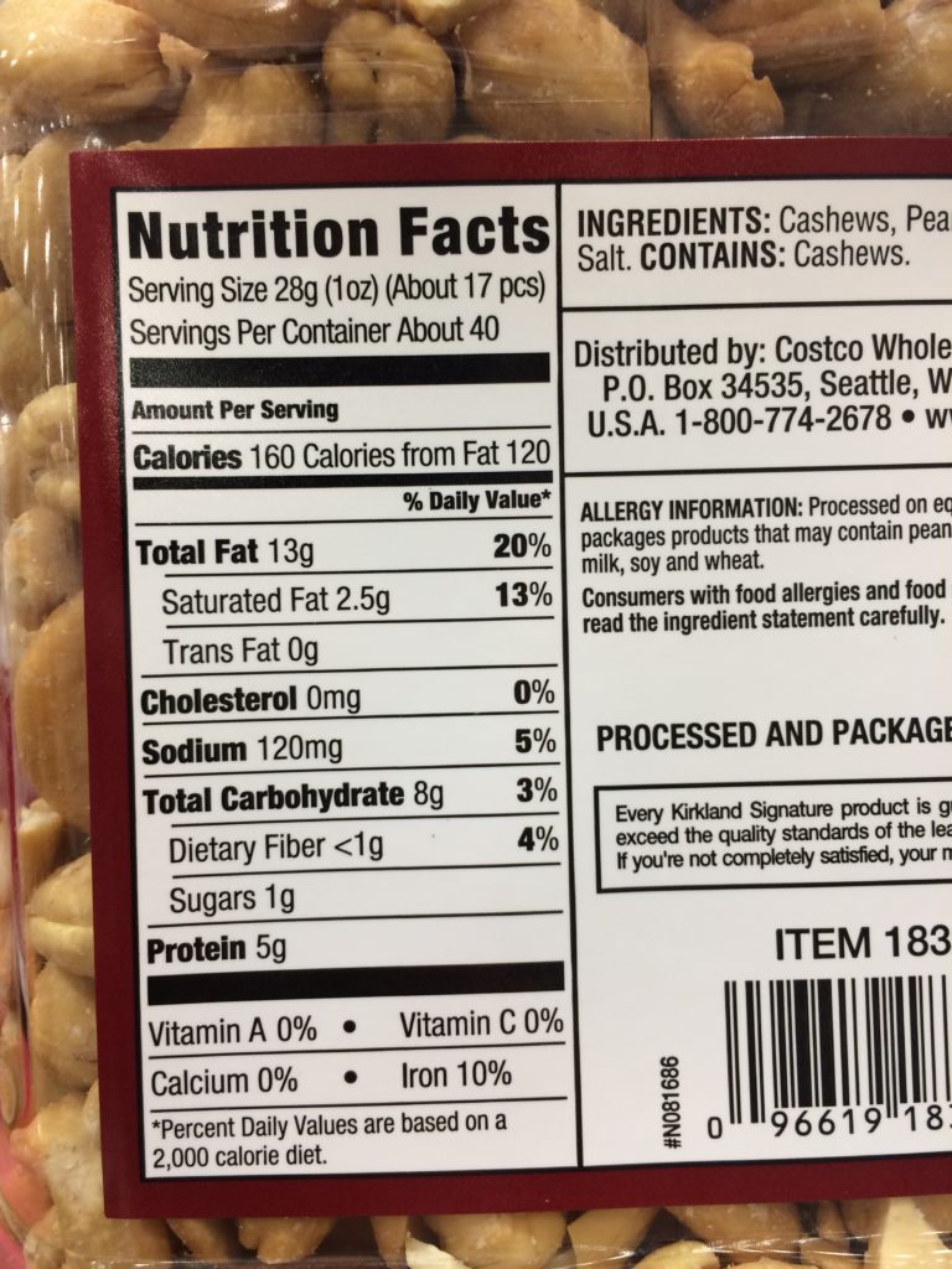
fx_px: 1063
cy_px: 634
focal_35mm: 29
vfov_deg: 61.7
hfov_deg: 48.2
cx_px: 476
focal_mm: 4.15
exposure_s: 1/30
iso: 64
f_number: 2.2
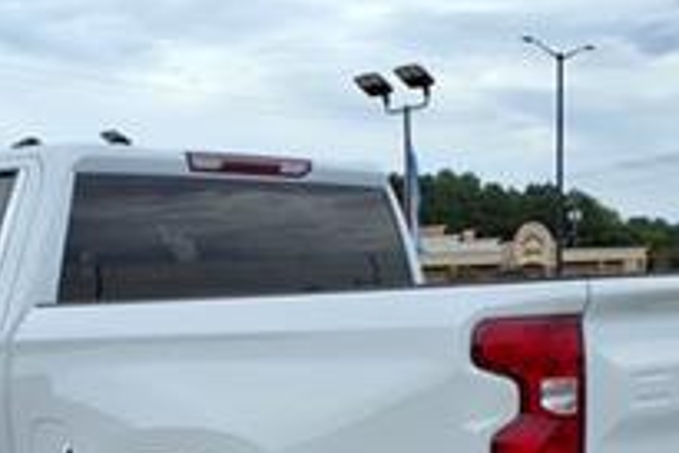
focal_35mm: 69
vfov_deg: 19.2
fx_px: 1302
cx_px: 298
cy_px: 453
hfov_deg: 29.2
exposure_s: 1/1429
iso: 40
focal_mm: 3.58
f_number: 1.9
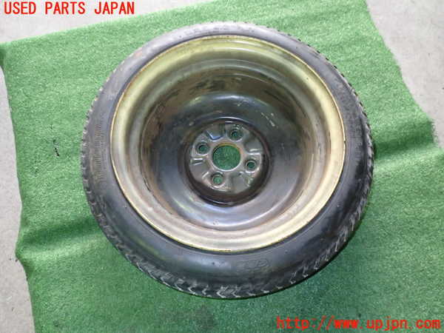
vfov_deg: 46.8
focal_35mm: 30
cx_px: 222
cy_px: 166
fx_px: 385
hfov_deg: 60.0
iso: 400
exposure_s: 1/5
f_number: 6.3
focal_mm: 5.4
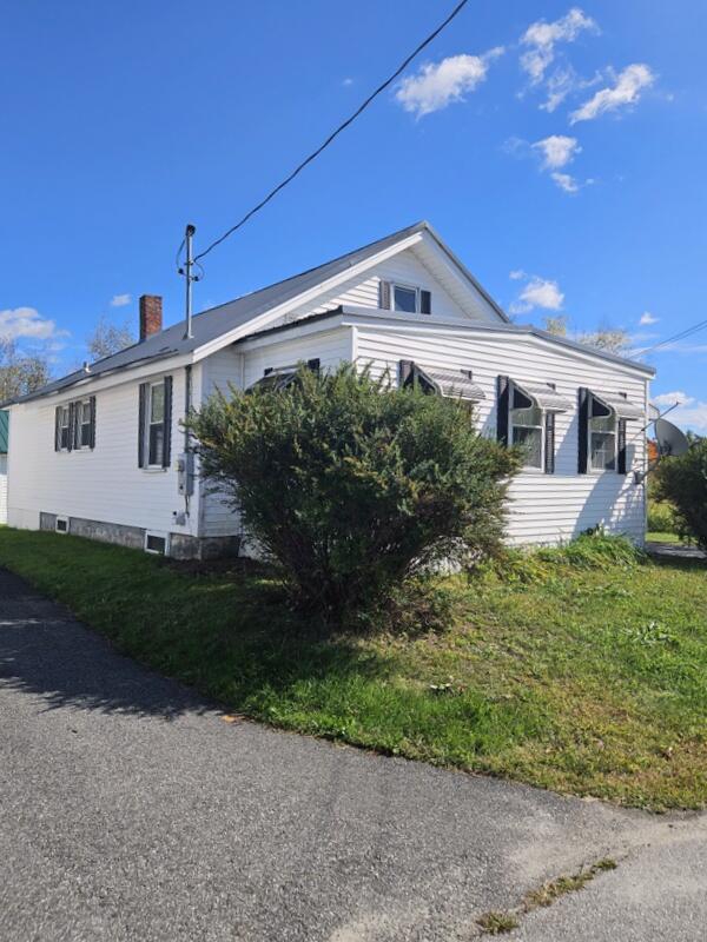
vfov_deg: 73.9
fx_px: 626
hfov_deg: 58.9
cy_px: 471
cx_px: 354
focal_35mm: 23
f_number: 1.8
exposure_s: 1/1799
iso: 25
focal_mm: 5.4
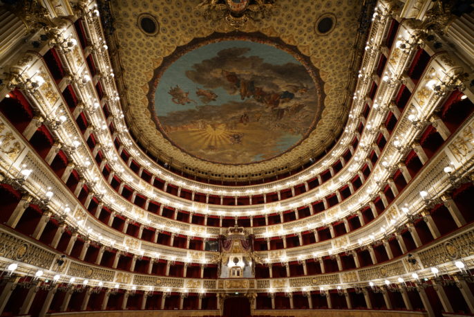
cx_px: 237
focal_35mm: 16
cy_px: 158
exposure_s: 2
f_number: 8
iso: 100
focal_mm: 16
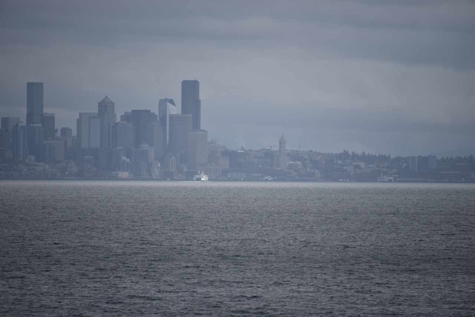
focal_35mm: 300
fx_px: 3959
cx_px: 238
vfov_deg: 4.6
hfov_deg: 6.9
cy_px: 158
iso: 110
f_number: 5.6
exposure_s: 1/640
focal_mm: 300
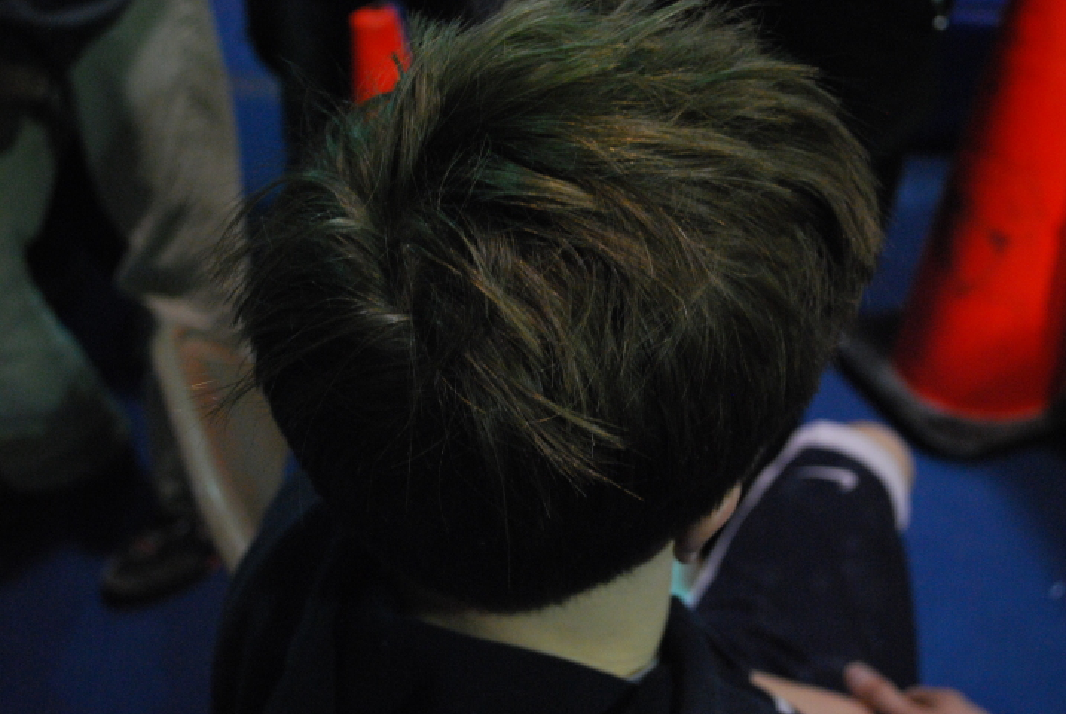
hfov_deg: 41.1
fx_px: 1423
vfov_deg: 28.2
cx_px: 533
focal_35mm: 48
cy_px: 357
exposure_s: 1/20
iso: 1600
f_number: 5
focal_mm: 32
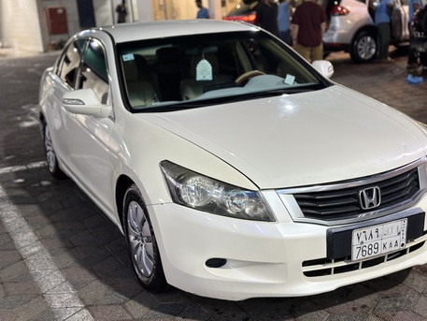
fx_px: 592
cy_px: 160
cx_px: 214
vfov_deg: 30.3
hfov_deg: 39.6
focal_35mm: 48
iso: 125
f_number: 1.78
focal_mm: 6.86
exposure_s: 1/60
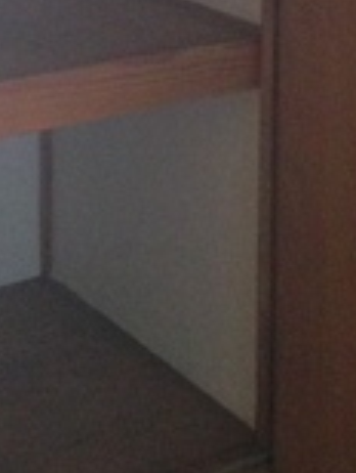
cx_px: 181
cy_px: -157
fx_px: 1641
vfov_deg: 15.5
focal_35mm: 120
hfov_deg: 12.4
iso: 400
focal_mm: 4.12
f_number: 2.4
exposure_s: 1/17
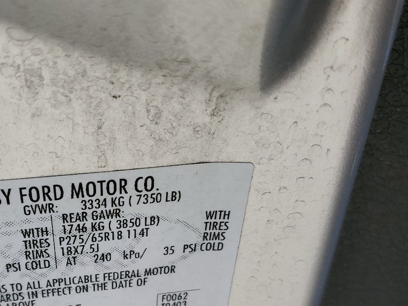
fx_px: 542
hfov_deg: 40.7
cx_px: 134
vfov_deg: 31.3
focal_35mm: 46
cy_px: 204
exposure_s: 1/2000
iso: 50
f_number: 1.5
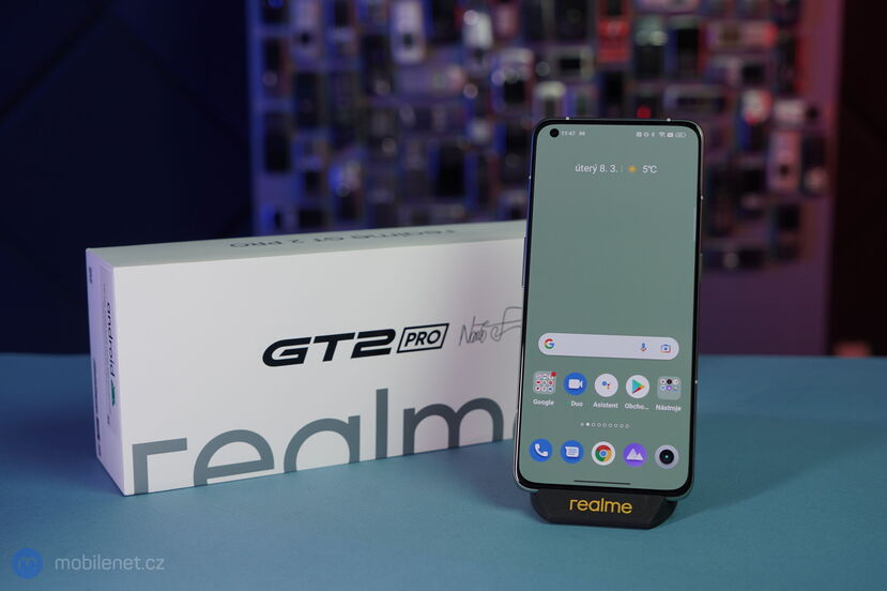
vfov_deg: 31.9
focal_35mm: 42
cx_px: 444
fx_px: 1034
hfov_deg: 46.4
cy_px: 296
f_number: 5
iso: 125
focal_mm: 42
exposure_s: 1/50
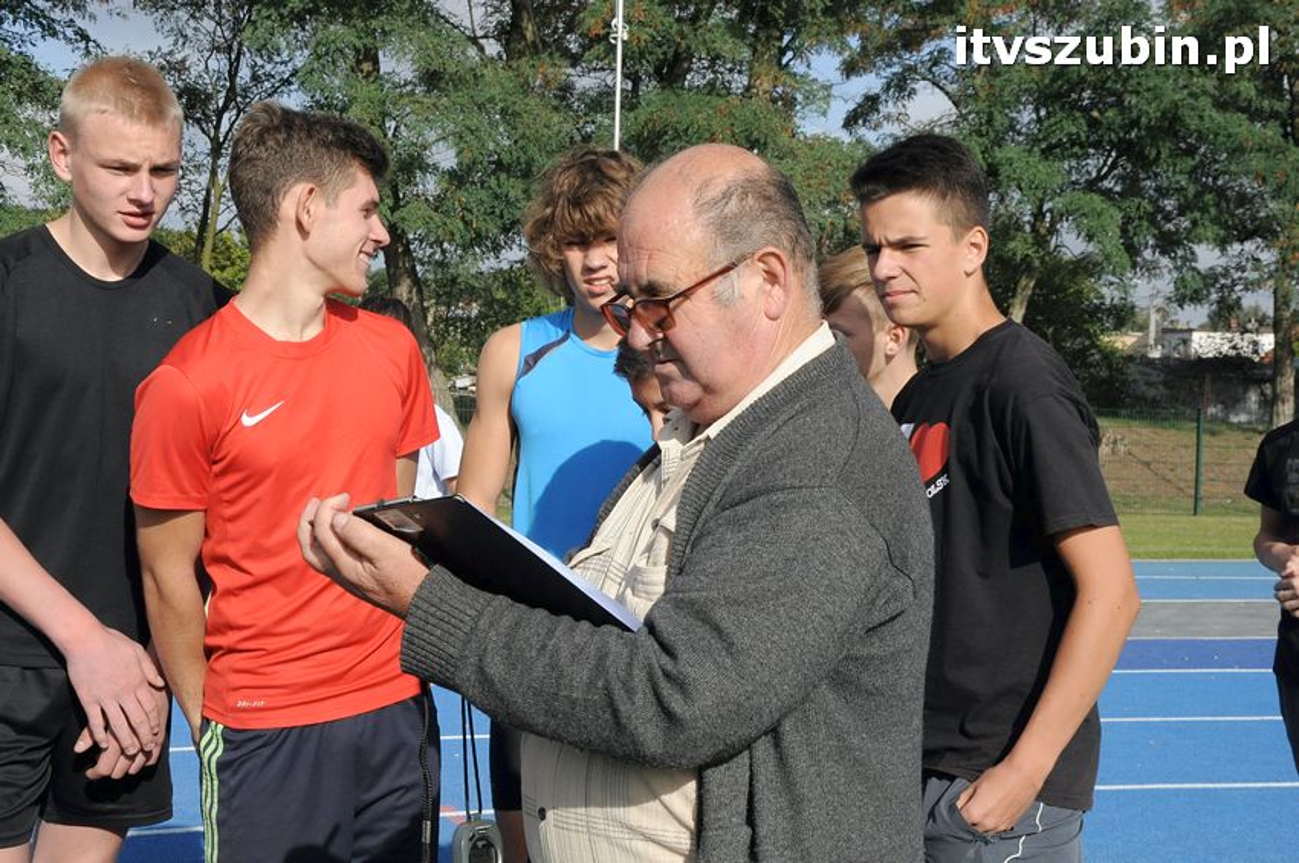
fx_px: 1893
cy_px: 432
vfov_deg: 25.7
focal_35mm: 52
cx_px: 650
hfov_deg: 37.9
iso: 800
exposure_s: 1/640
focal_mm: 35
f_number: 13
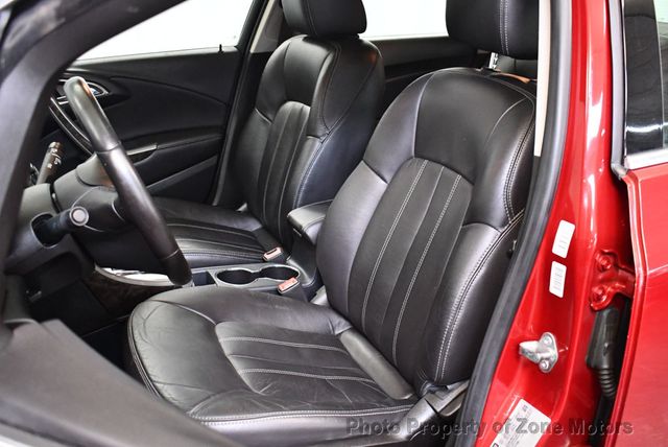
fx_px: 669
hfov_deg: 53.1
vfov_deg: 36.9
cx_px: 334
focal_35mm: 36
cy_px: 224
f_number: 3.5
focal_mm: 18
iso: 3200
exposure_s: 1/80
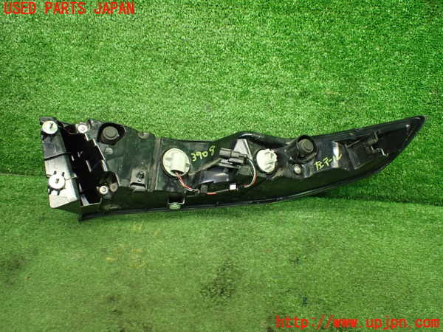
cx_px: 222
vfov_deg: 46.8
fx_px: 384
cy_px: 166
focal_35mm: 30
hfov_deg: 60.0
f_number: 2.3
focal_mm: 5.4
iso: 800
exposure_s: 1/100
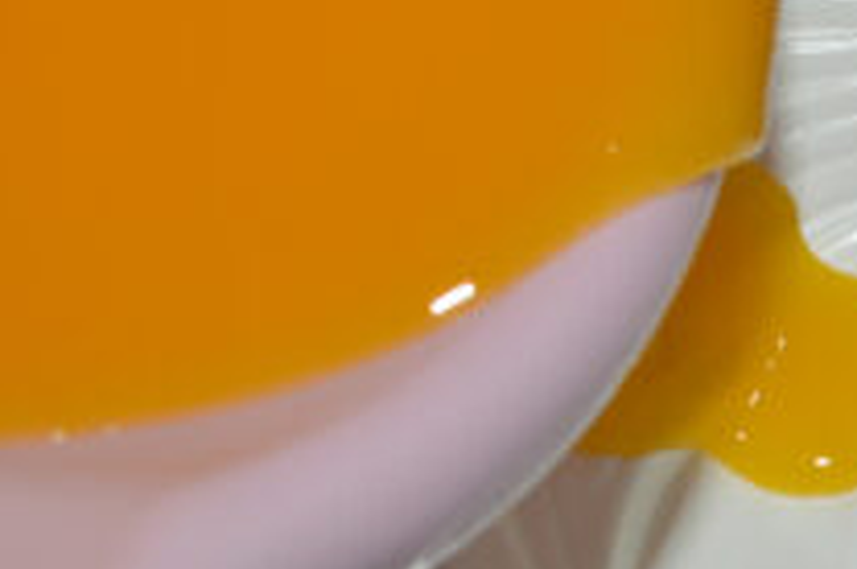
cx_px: 878
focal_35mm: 111
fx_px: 2638
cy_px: 517
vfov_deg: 12.2
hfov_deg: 18.0
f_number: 8
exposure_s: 1/60
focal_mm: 22
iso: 100
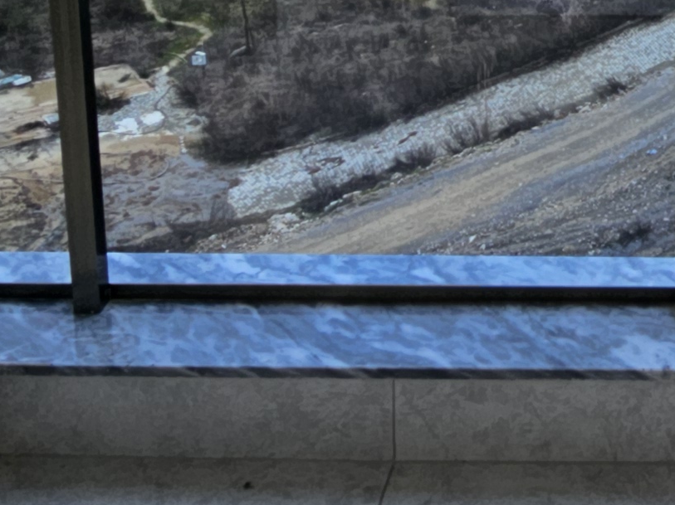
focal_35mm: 64
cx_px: 729
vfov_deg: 20.2
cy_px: -222
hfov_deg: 27.8
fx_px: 1247
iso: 50
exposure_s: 1/1358
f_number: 2.2
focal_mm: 2.2
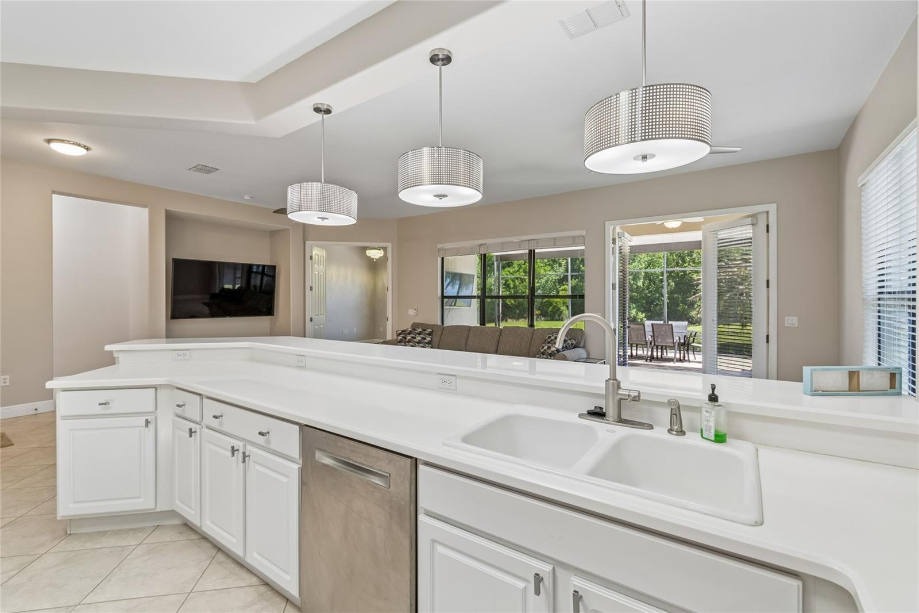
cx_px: 460
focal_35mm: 15
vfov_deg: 77.3
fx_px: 383
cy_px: 306
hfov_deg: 100.4
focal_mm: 10
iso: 100
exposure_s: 1/30
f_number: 7.1
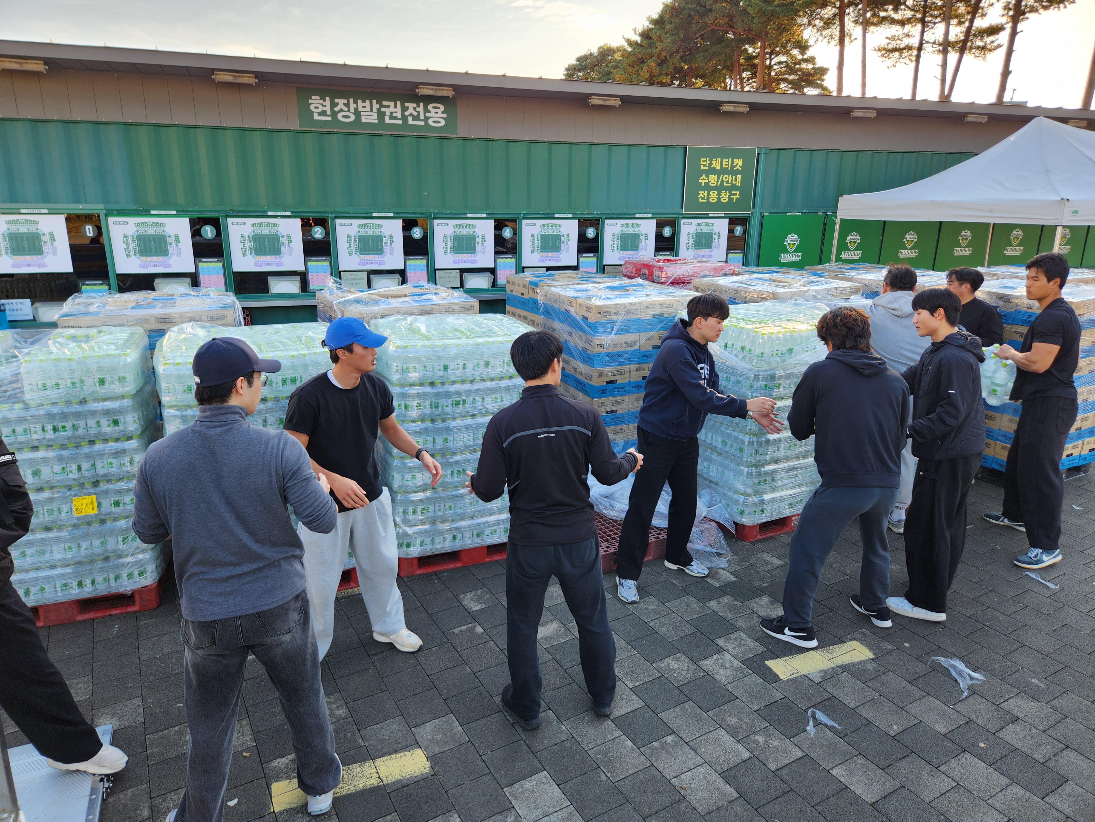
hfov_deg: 73.9
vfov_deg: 58.9
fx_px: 728
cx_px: 548
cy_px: 411
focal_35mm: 23
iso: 20
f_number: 1.8
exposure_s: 1/180
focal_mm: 5.4
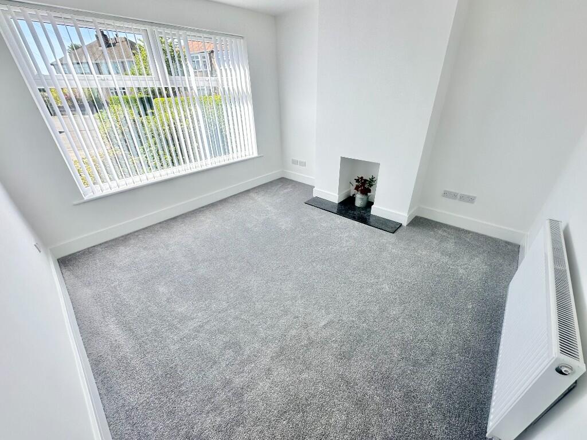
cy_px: 220
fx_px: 237
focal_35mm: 14
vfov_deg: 85.7
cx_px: 294
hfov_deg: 102.1
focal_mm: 2.22
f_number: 2.2
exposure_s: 1/449
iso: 40
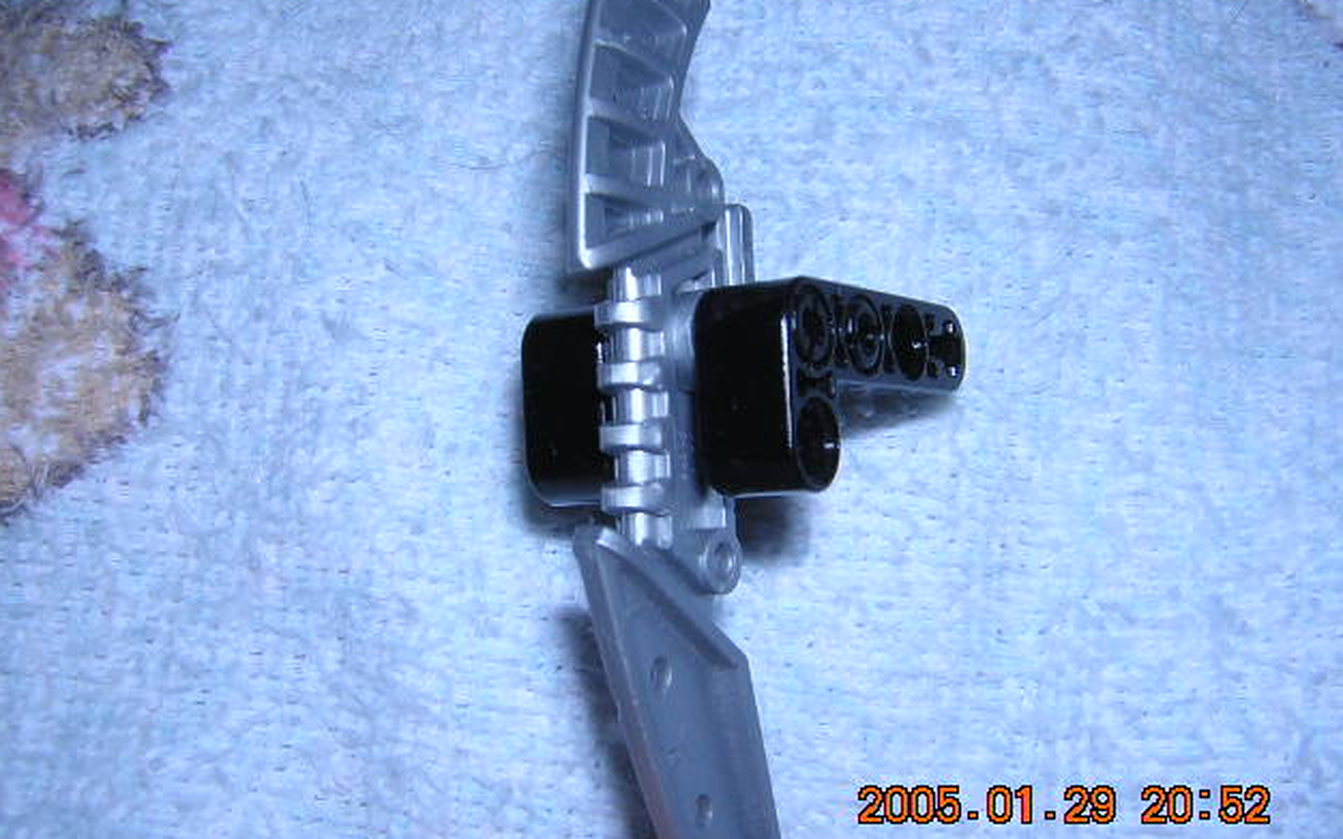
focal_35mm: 39
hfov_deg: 50.4
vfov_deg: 32.7
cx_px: 661
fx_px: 1427
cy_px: 397
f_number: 5.2
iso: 100
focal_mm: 4.7
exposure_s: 1/60.1
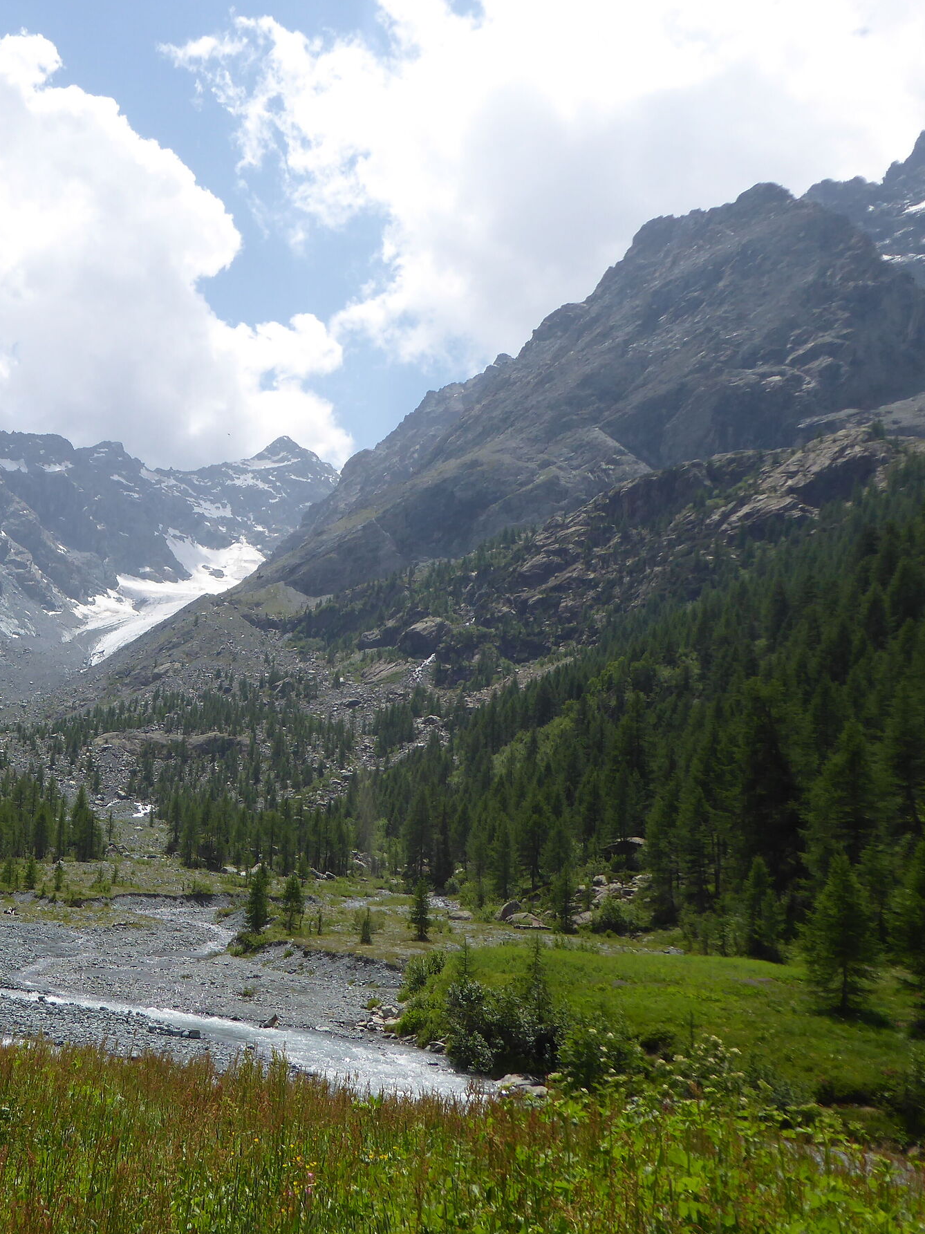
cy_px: 619
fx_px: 1390
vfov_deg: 47.9
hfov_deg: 35.0
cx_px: 117
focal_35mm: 39
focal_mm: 5
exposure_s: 1/1000
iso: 80
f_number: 3.5
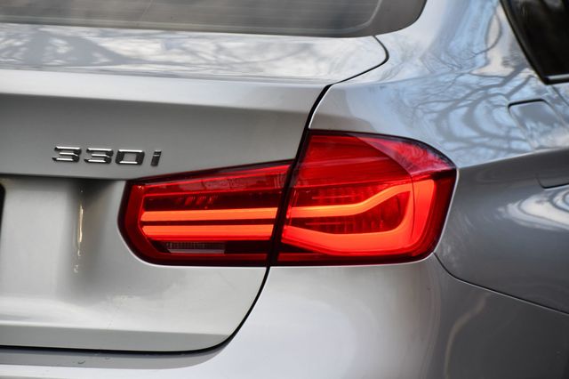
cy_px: 190
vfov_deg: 7.6
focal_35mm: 180
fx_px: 2843
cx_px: 284
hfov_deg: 11.4
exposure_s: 1/250
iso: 320
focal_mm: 120
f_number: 5.6
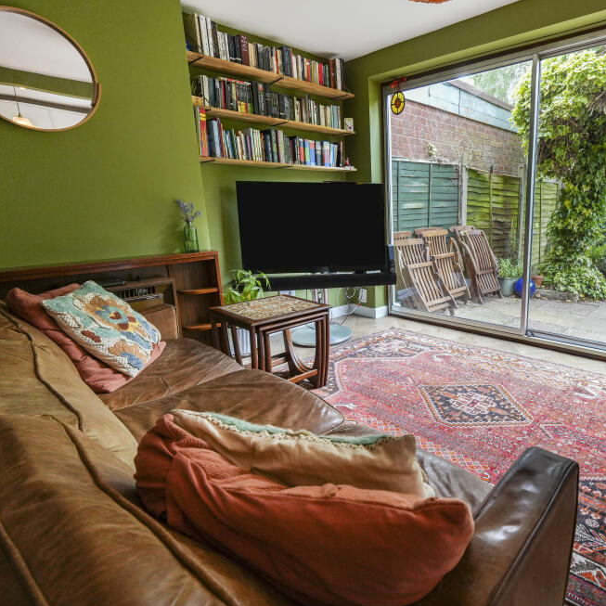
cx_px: 414
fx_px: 396
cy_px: 294
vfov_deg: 74.8
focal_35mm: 20
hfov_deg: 72.1
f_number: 4
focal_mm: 10
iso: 500
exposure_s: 1/160
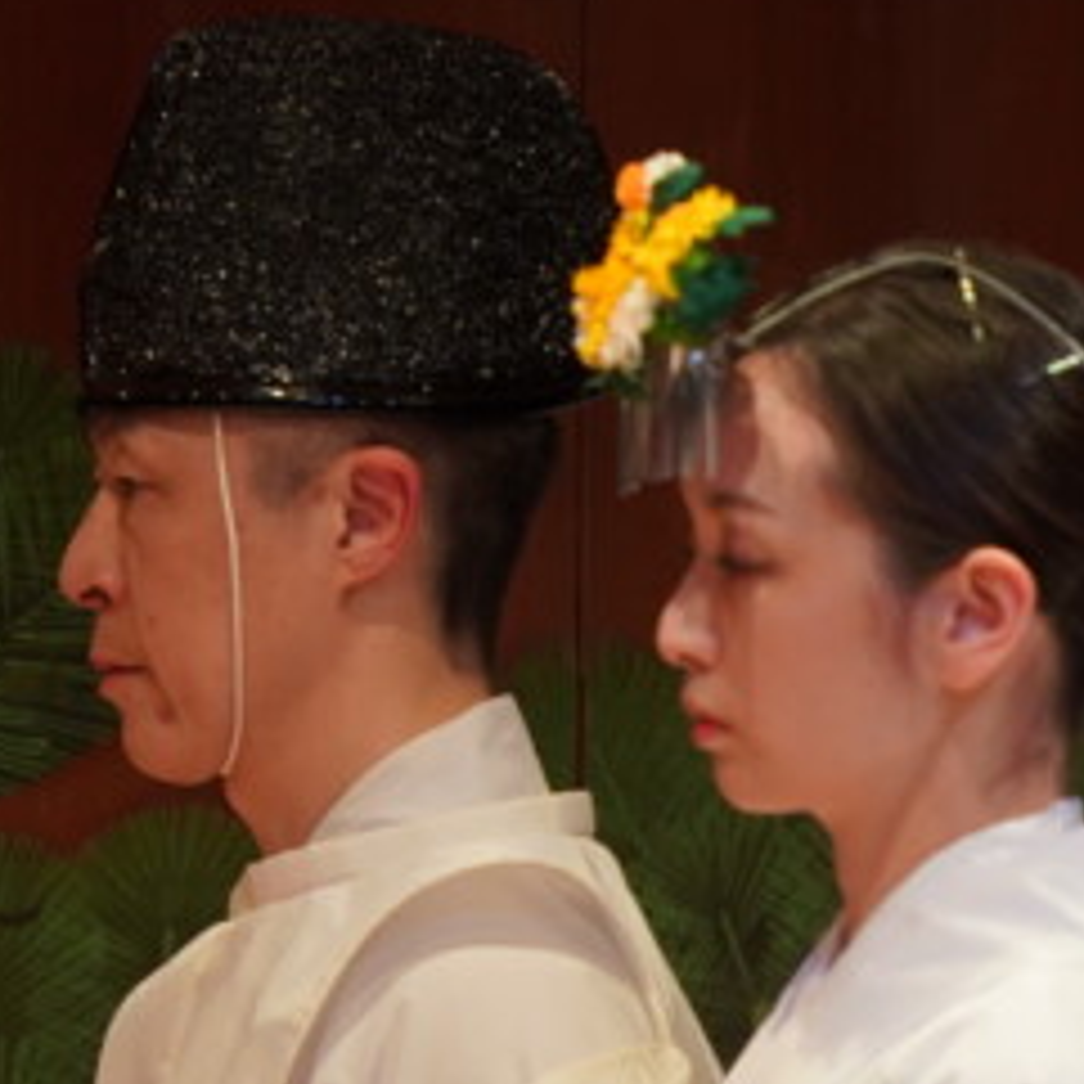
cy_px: 1217
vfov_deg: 3.8
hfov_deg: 3.8
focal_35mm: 458
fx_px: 16226
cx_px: 1552
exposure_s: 1/160
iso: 1000
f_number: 5
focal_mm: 127
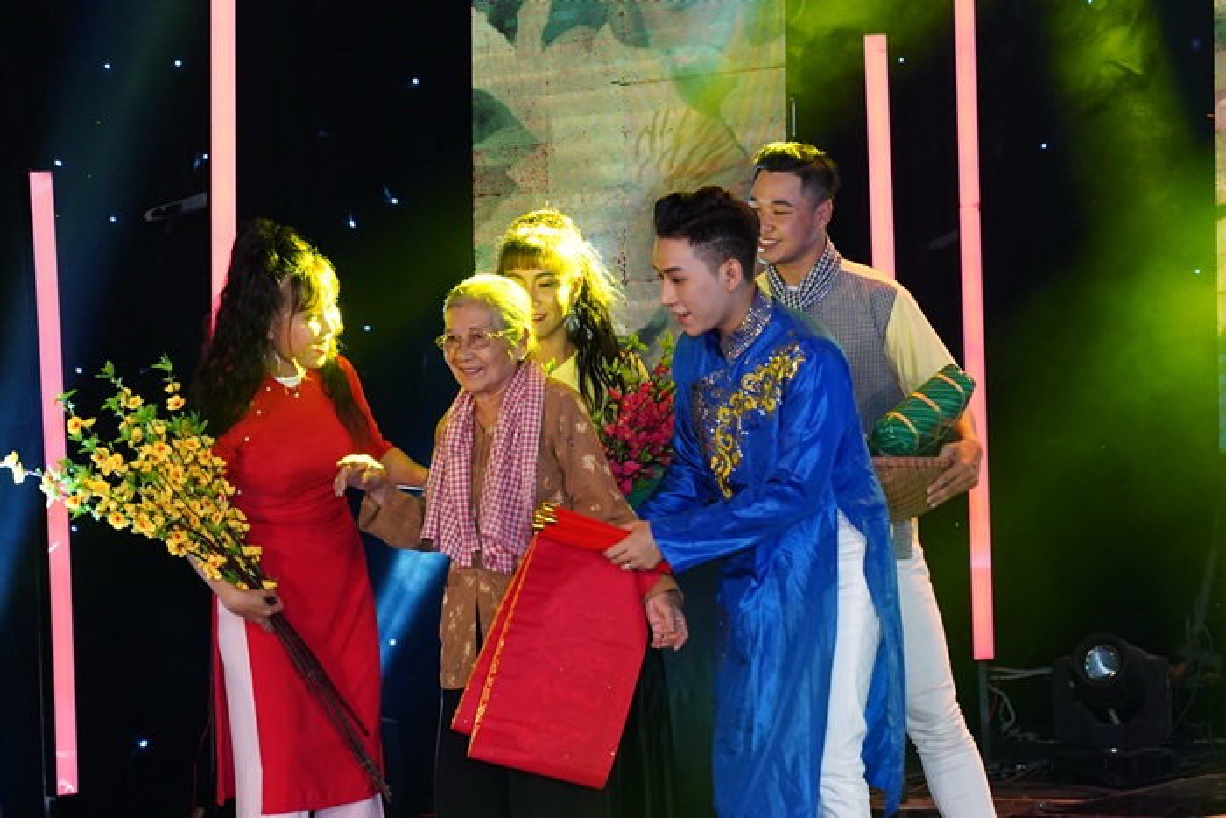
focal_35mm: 105
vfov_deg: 13.0
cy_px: 409
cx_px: 613
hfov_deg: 19.5
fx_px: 3576
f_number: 4
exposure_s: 1/125
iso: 2500
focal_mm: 70
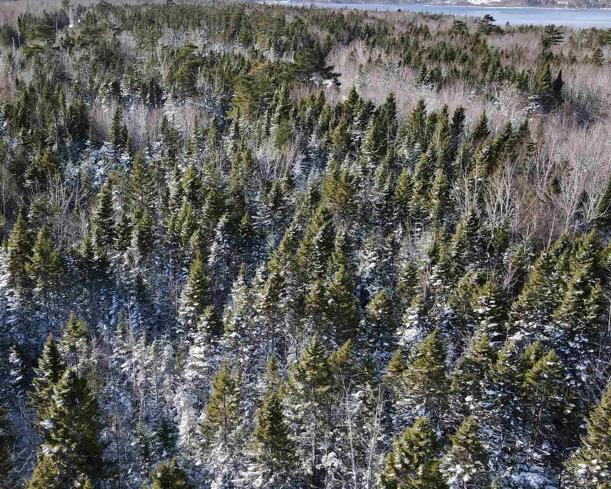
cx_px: 211
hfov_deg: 48.4
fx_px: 669
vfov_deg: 40.1
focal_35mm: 37
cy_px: 228
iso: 100
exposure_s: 1/320
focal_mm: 4.5
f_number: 2.8
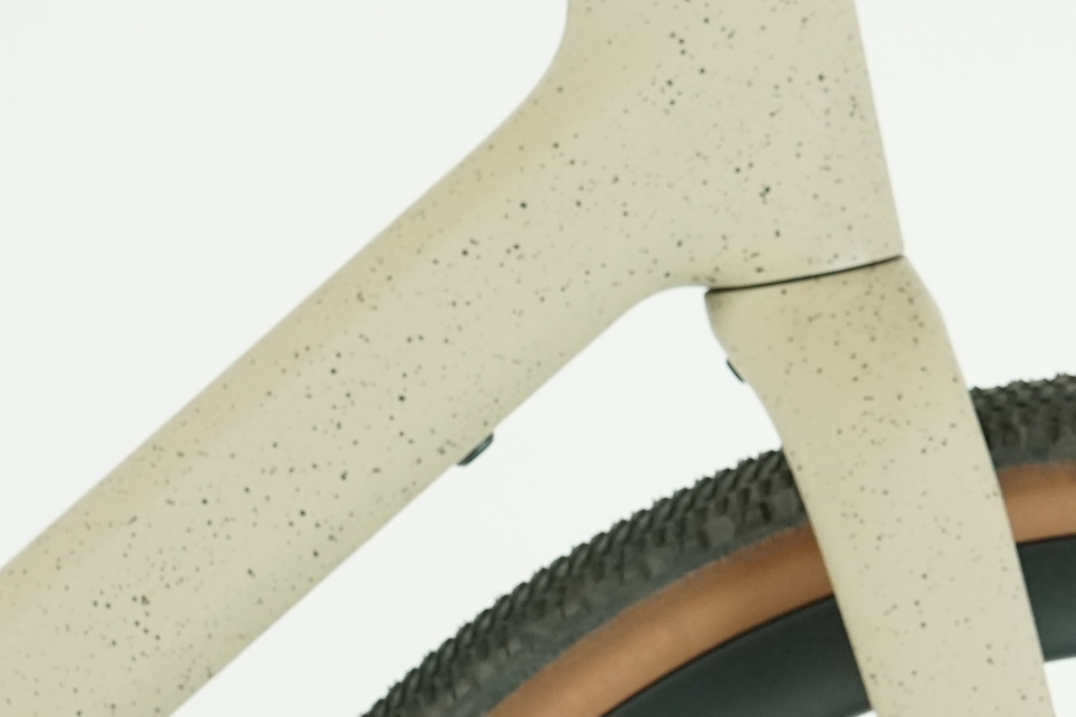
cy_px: 587
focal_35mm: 115
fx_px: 3437
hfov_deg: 17.6
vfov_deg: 11.9
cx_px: 929
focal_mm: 39
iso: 2500
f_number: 6.3
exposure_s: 1/200
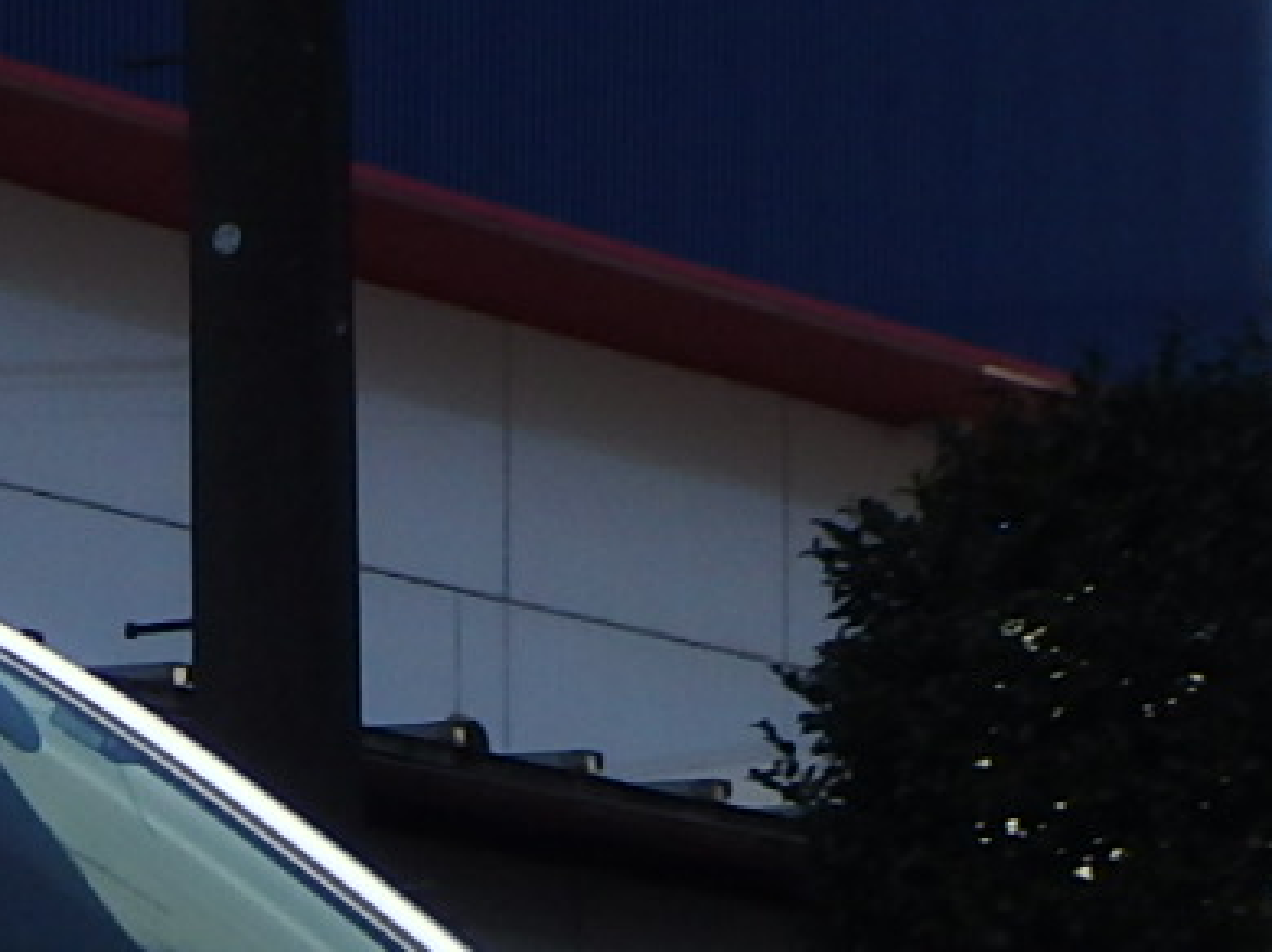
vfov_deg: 5.4
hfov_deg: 7.3
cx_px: -907
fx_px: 9768
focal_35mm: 266
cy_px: 2074
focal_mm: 9.8
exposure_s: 1/2000
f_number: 11.6
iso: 125
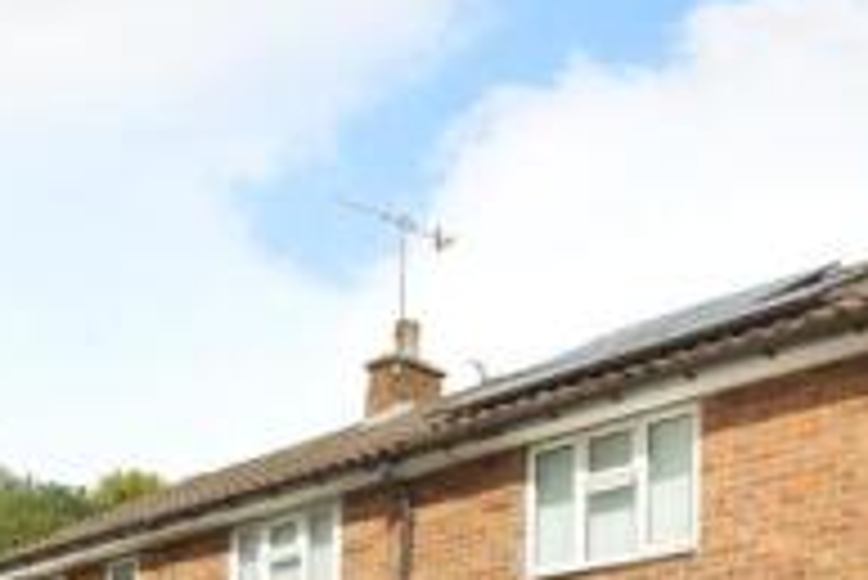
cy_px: 681
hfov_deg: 38.4
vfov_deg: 24.3
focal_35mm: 51
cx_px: 587
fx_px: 1231
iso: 100
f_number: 9
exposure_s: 1/320
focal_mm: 10
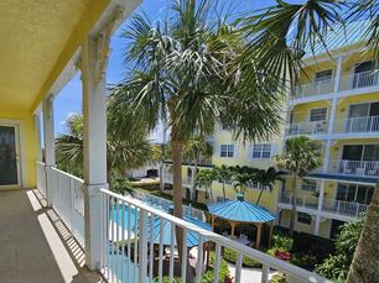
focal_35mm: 17
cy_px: 177
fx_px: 186
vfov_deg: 73.4
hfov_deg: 89.2
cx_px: 141
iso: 50
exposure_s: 1/2476
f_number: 2.2
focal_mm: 2.2
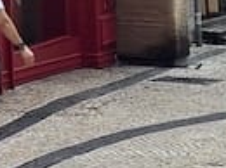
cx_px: -342
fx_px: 925
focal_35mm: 142
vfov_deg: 9.7
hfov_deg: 11.3
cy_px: -161
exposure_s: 1/175
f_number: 1.7
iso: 12
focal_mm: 6.3
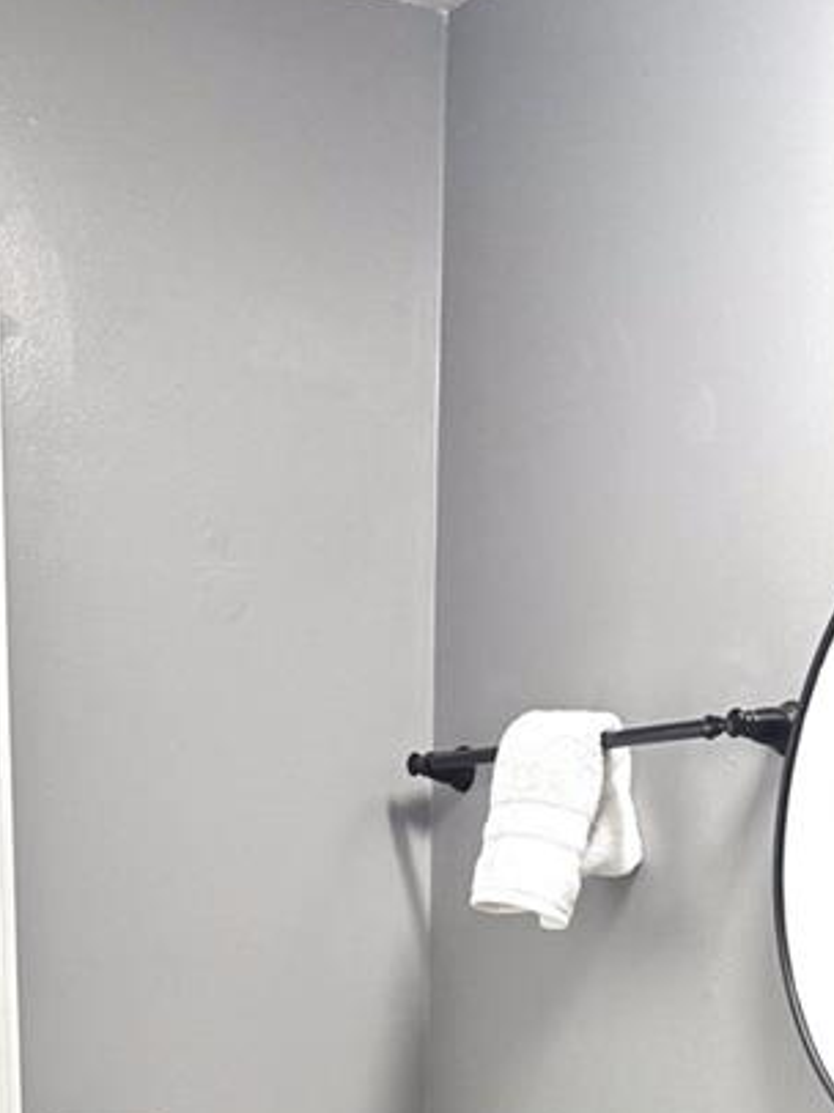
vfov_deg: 23.2
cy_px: 1568
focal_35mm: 71
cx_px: 527
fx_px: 2283
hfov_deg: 20.7
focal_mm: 6.76
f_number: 1.78
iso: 200
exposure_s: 1/120
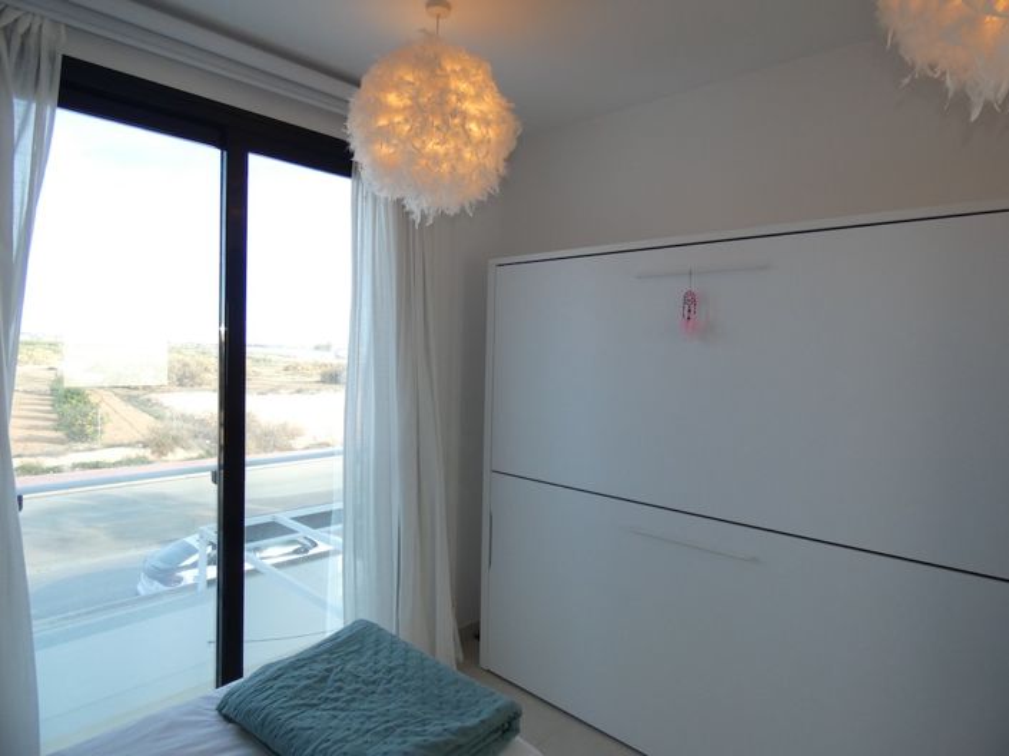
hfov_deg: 81.8
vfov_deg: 65.9
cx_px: 504
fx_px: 583
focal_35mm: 20
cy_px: 378
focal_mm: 3.6
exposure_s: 1/100
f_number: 2.8
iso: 80
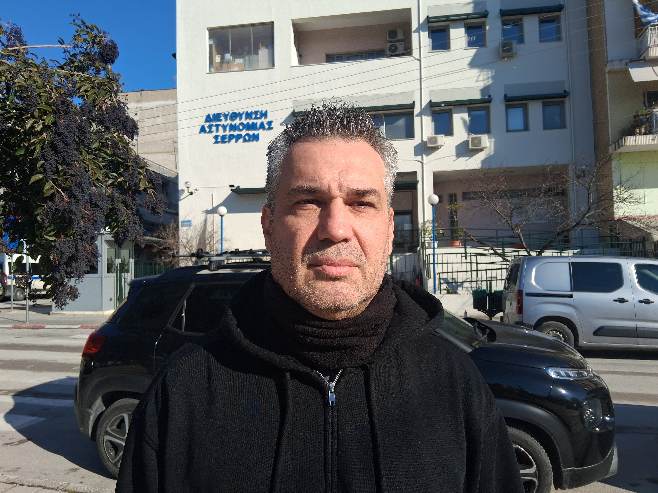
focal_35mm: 26
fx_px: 494
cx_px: 329
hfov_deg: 67.3
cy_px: 246
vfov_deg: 53.1
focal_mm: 3.98
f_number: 1.8
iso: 25
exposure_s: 1/631
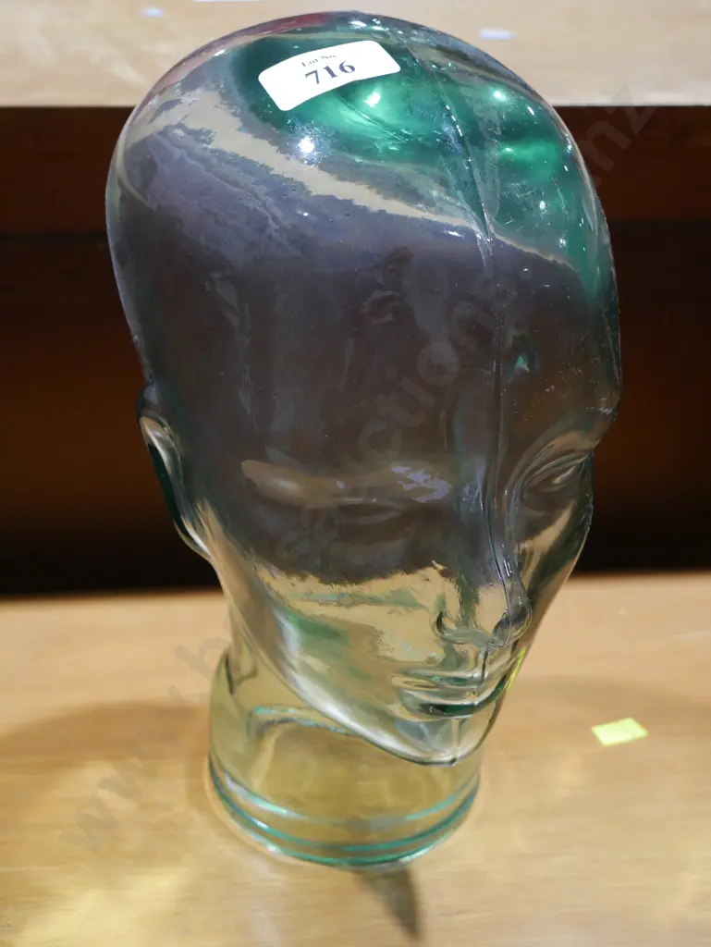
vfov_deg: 38.2
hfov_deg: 29.1
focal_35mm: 50
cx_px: 356
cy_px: 474
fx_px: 1368
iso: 800
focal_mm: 25
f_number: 5.3
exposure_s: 1/60
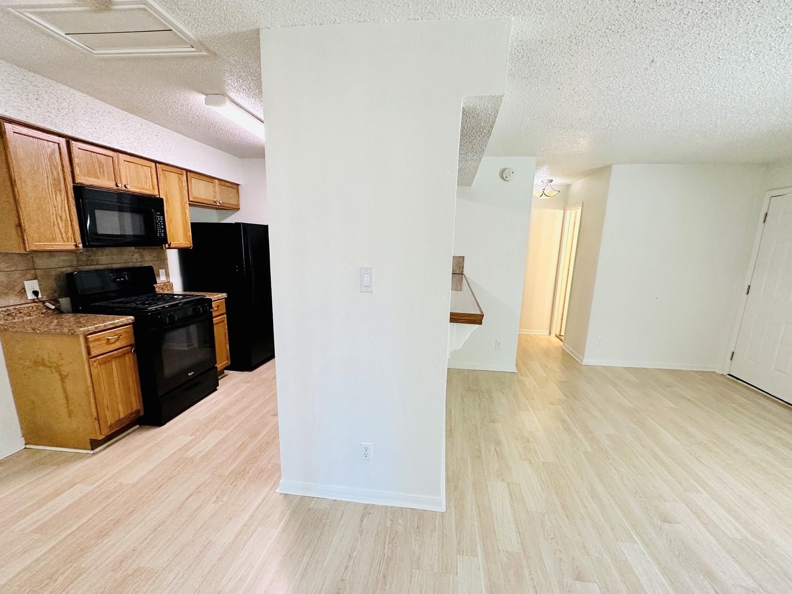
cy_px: 322
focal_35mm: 16
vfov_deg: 77.9
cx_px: 401
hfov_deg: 94.5
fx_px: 366
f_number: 2.2
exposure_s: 1/120
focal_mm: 2.22
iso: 250
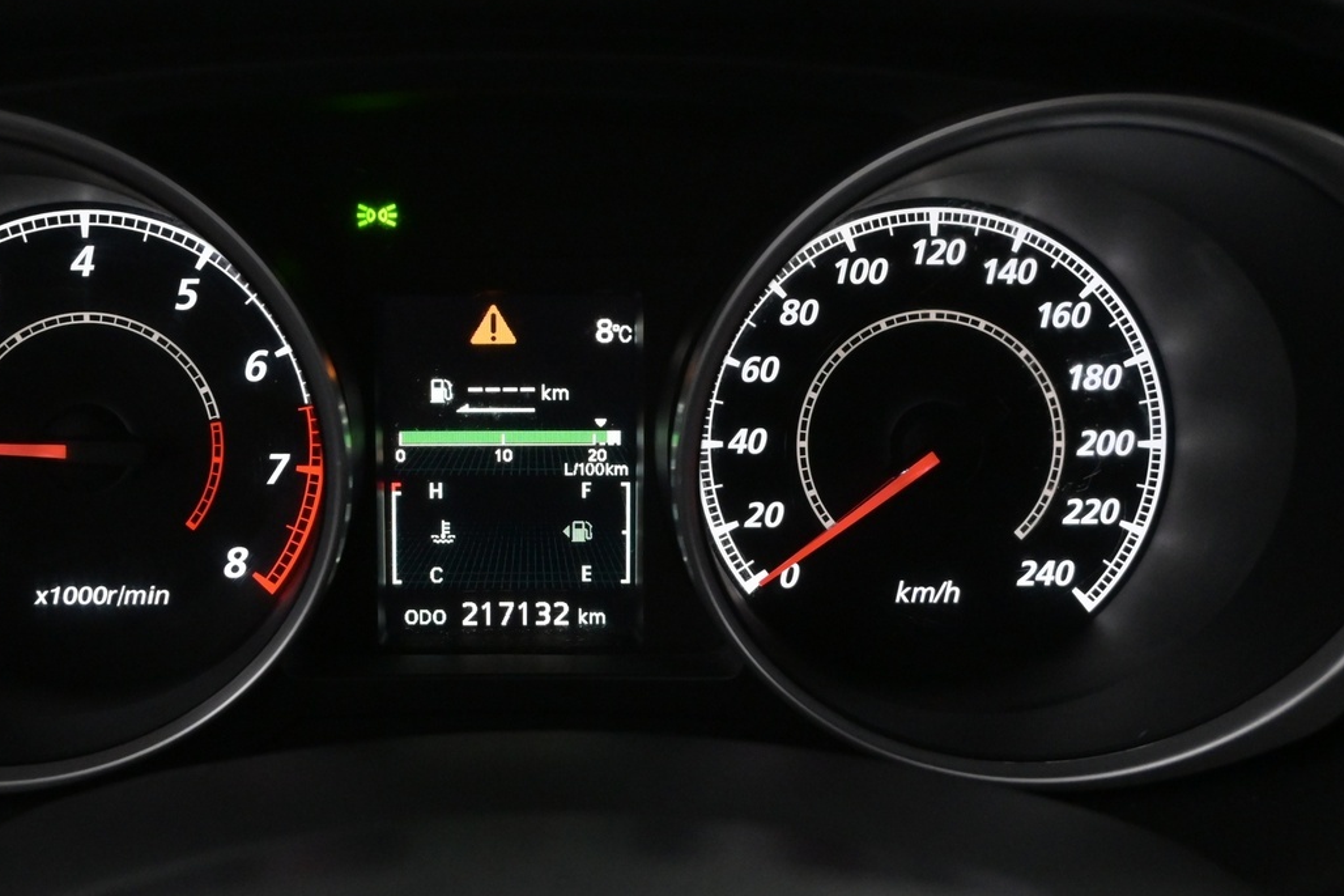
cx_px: 516
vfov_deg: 26.0
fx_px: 1941
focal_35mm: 52
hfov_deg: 38.0
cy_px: 441
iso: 2500
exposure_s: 1/80
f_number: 4.5
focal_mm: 22
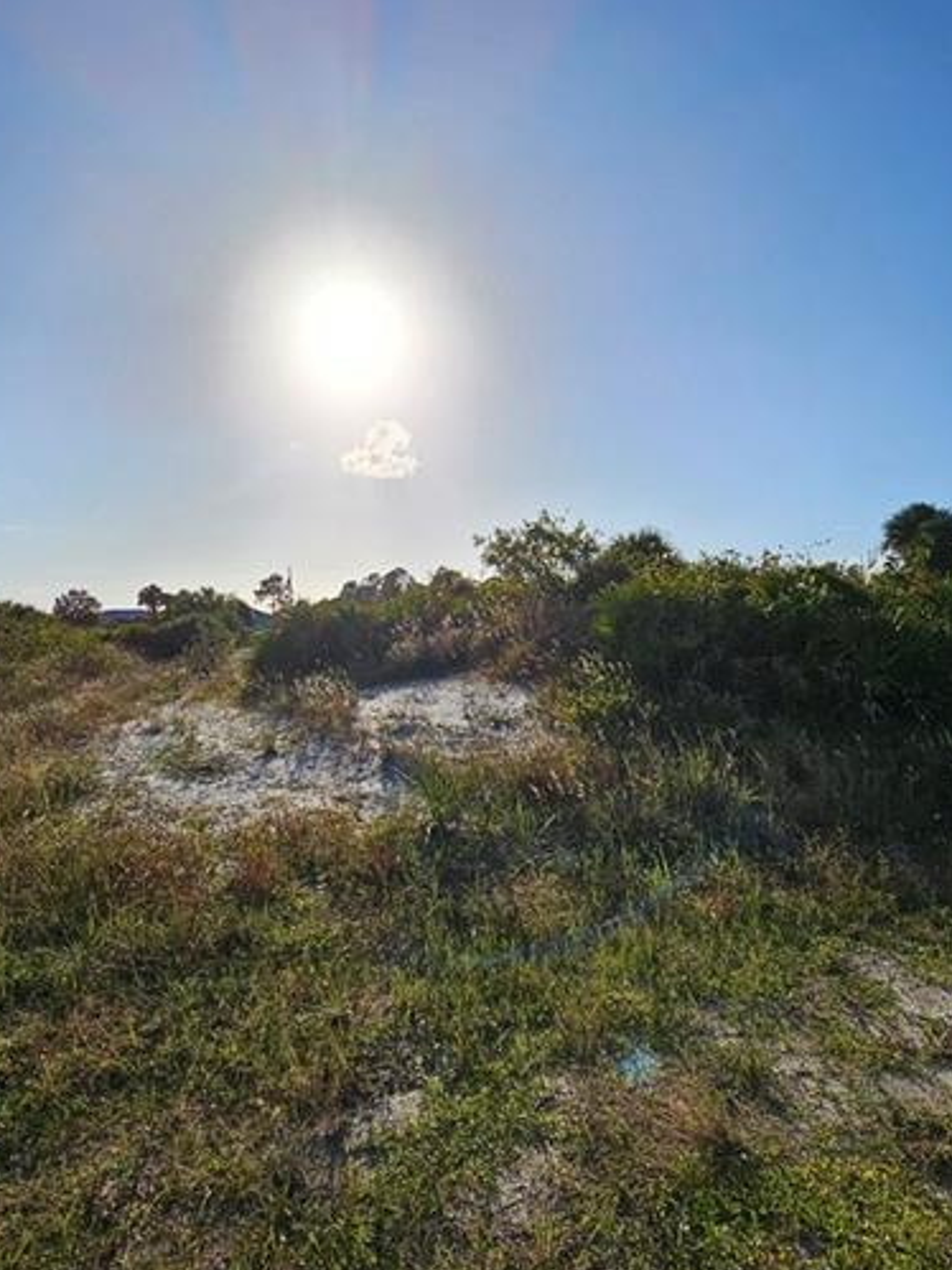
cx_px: 494
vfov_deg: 81.6
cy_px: 682
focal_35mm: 20
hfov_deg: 65.9
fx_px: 734
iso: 50
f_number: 2.2
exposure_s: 1/5386
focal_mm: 2.2
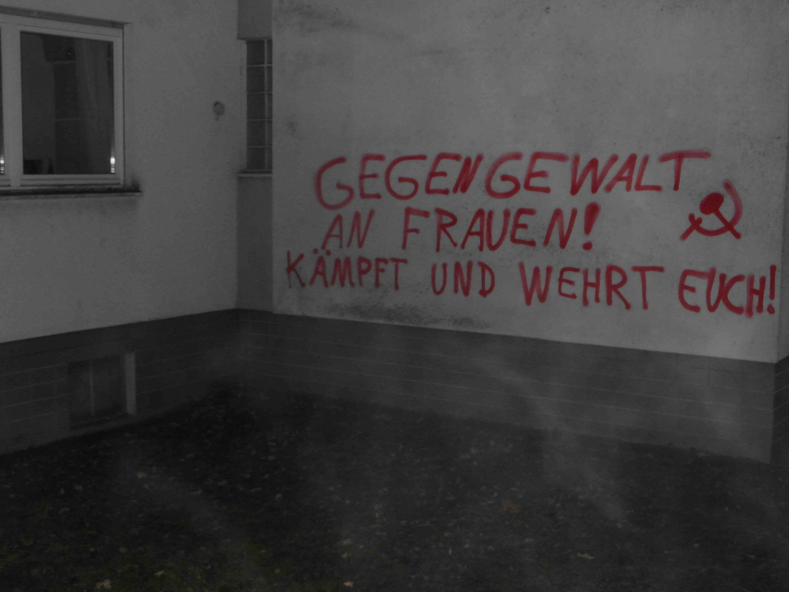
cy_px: 296
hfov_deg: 44.8
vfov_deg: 34.3
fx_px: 957
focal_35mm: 42
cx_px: 394
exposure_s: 1/45
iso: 640
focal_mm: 7.5
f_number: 3.4
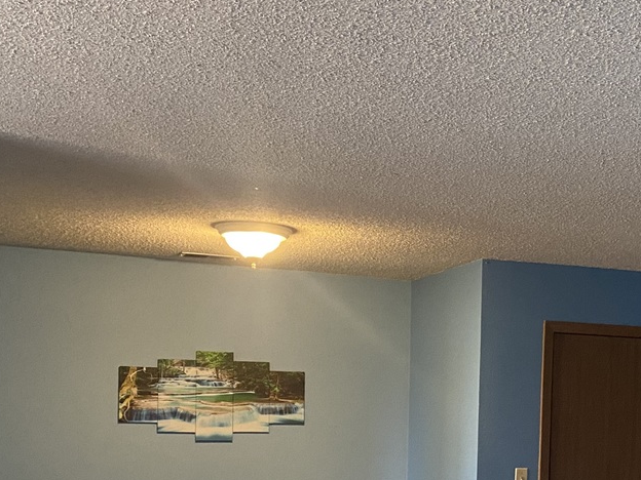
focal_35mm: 60
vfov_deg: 23.6
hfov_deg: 31.0
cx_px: 548
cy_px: 448
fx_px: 1111
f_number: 1.8
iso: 500
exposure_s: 1/60
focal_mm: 4.25
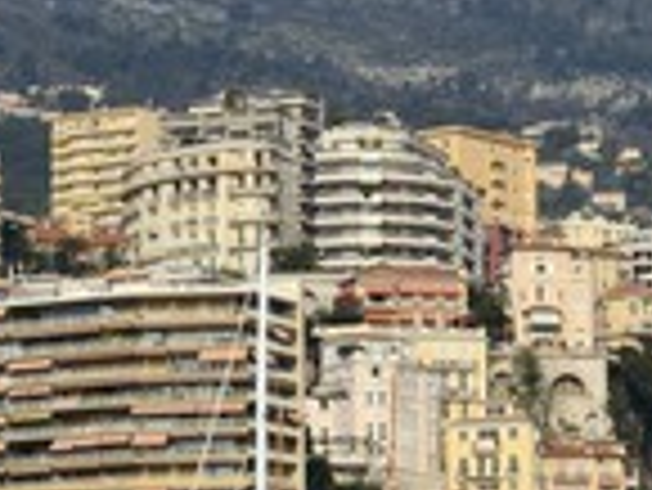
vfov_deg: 7.6
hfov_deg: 10.1
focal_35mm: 195
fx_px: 3676
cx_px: 589
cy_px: 405
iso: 200
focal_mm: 70
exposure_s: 1/250
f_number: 14
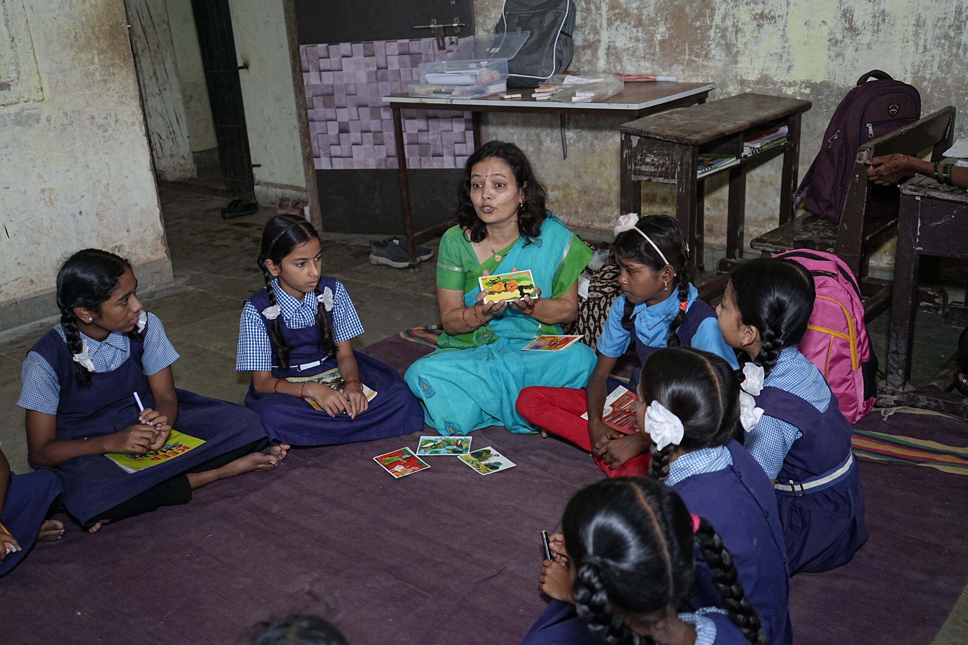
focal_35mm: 34
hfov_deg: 55.8
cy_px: 322
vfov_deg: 38.9
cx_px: 484
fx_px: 914
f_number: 4
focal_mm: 34
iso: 500
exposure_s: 1/250
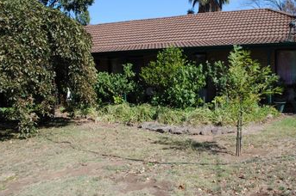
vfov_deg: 35.9
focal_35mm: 37
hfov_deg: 51.1
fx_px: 304
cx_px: 194
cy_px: 91
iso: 100
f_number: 7.1
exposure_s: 1/200
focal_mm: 18
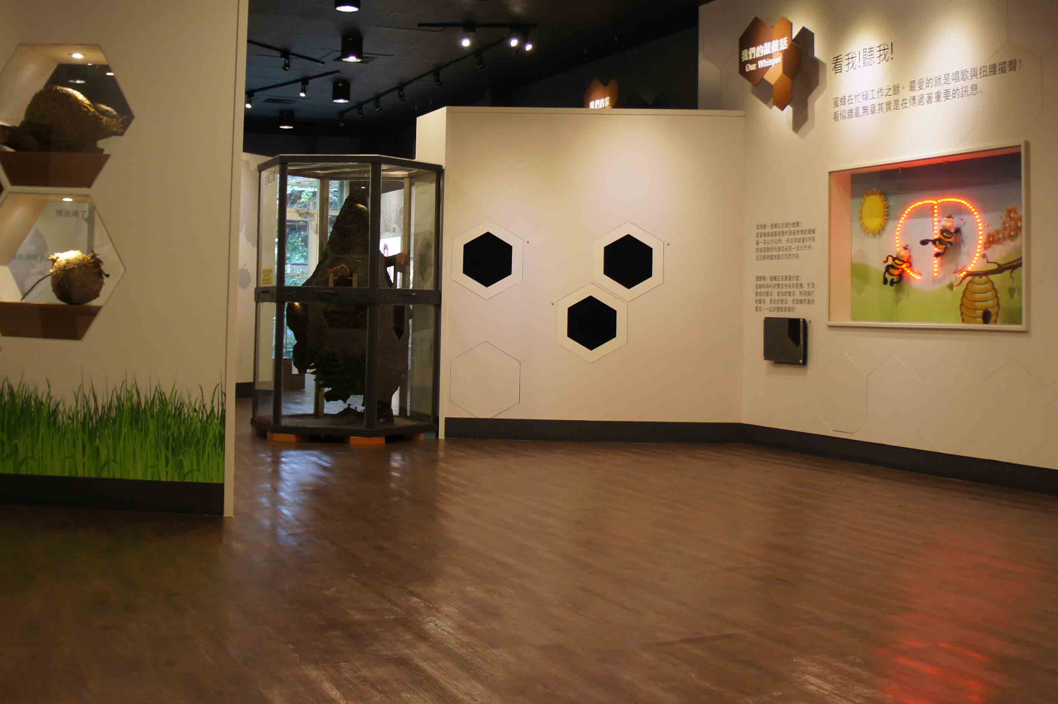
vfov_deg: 30.2
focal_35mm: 44
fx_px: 1292
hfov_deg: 44.5
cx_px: 518
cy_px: 222
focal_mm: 18
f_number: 3.5
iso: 400
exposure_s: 1/30
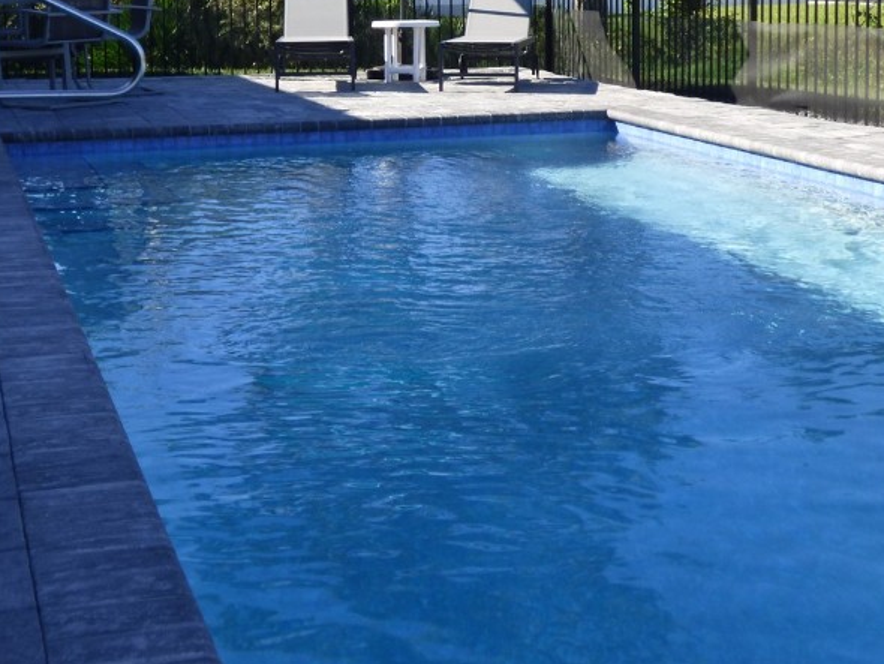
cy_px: 121
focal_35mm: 59
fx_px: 1507
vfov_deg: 24.4
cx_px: 420
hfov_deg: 32.7
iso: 100
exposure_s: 1/500
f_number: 3.4
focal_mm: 5.97
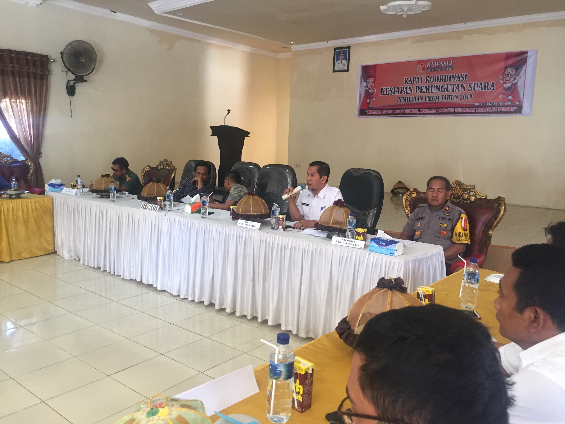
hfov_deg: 61.7
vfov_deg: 48.2
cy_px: 212
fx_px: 473
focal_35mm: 29
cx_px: 282
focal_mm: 4.15
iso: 160
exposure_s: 1/33
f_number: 2.2
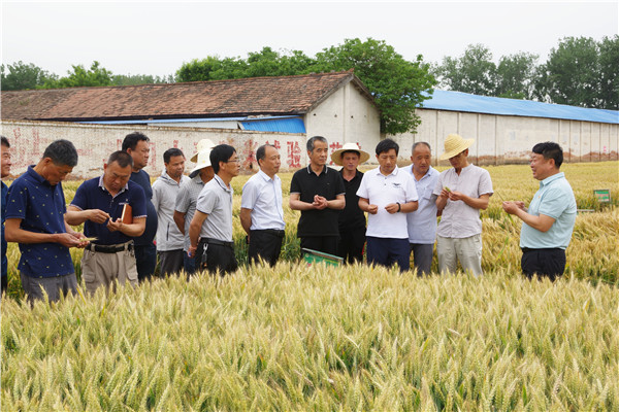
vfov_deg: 26.5
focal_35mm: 51
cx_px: 310
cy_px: 206
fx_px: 877
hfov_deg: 38.9
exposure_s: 1/100
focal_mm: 34
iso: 100
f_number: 7.1
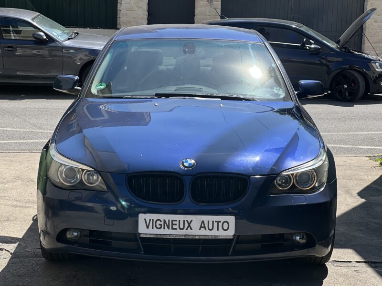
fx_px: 850
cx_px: 191
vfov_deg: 19.1
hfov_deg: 25.3
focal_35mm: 77
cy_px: 143
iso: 32
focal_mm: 9
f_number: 2.8
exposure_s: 1/630
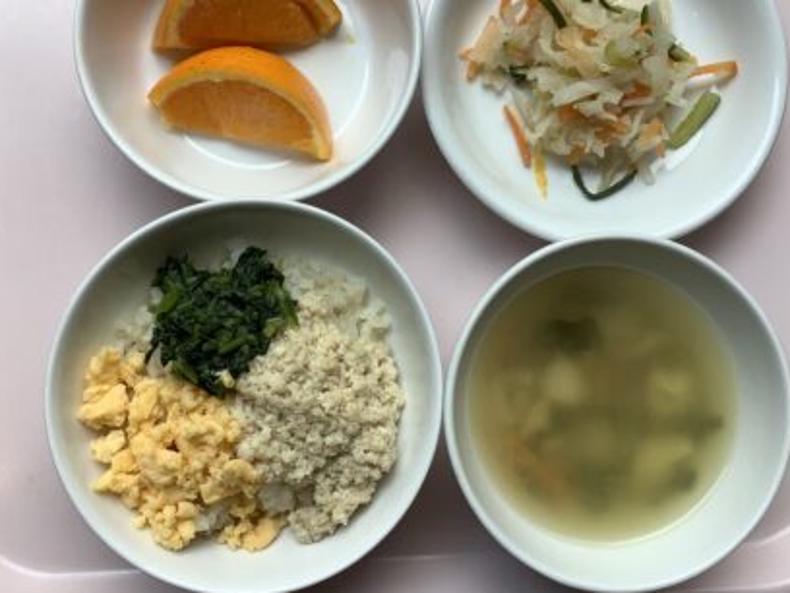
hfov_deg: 49.0
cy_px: 239
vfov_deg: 37.6
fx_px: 867
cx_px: 397
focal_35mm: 38
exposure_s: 1/267
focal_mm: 3.3
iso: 25
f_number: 2.4
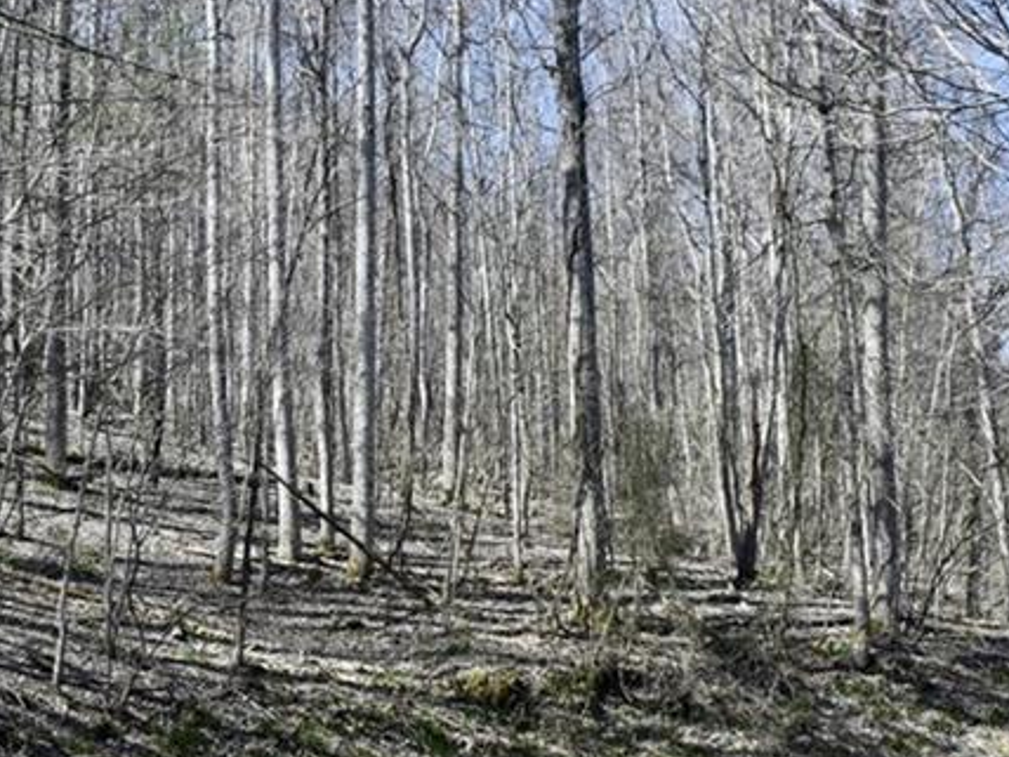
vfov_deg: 23.6
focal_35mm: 62
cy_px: 454
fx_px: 1807
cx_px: 207
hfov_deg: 30.5
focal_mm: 18
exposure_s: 1/250
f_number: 6.3
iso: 200
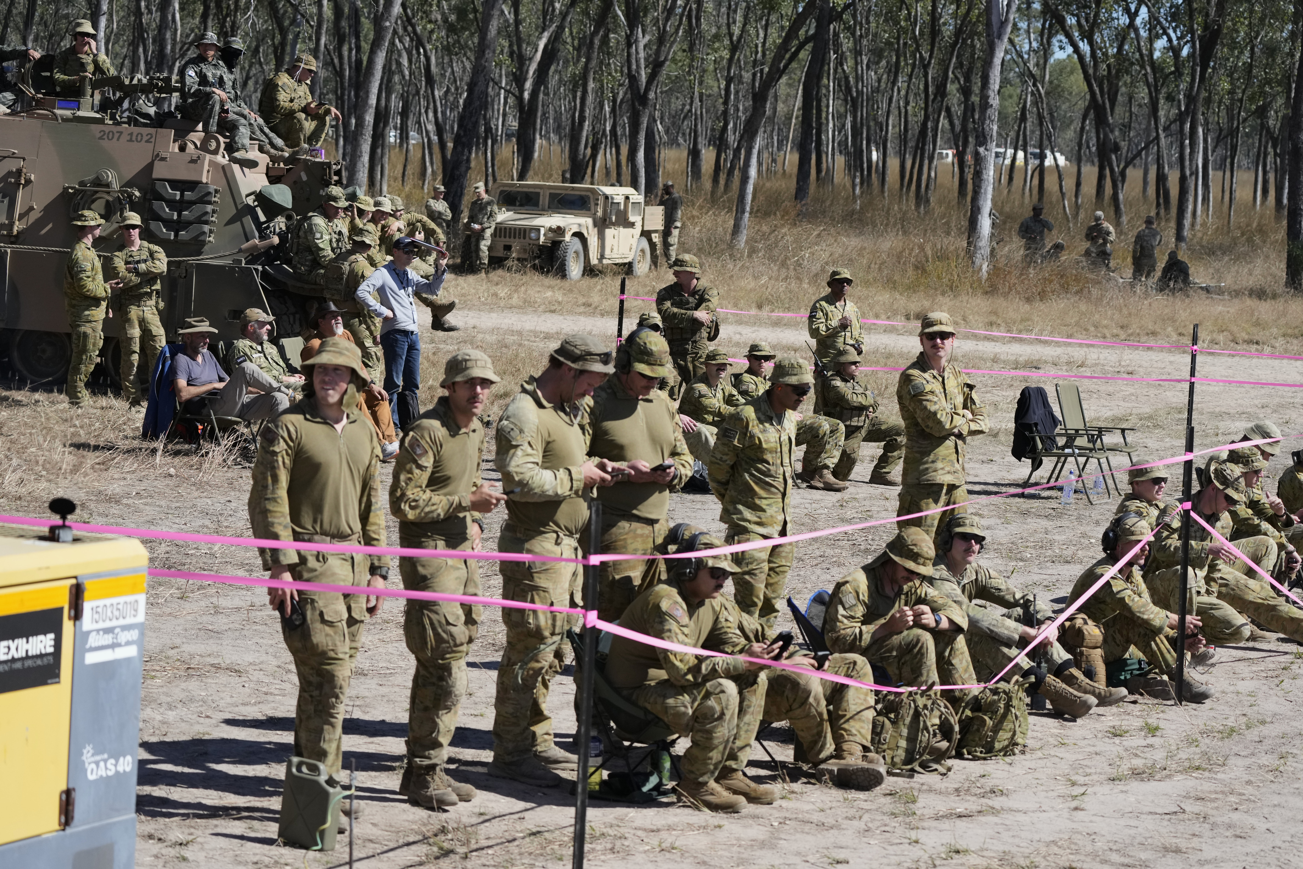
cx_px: 652
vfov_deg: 13.7
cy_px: 434
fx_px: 3619
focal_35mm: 100
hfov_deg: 20.4
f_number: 7.1
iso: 1000
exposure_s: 1/3200
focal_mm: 100
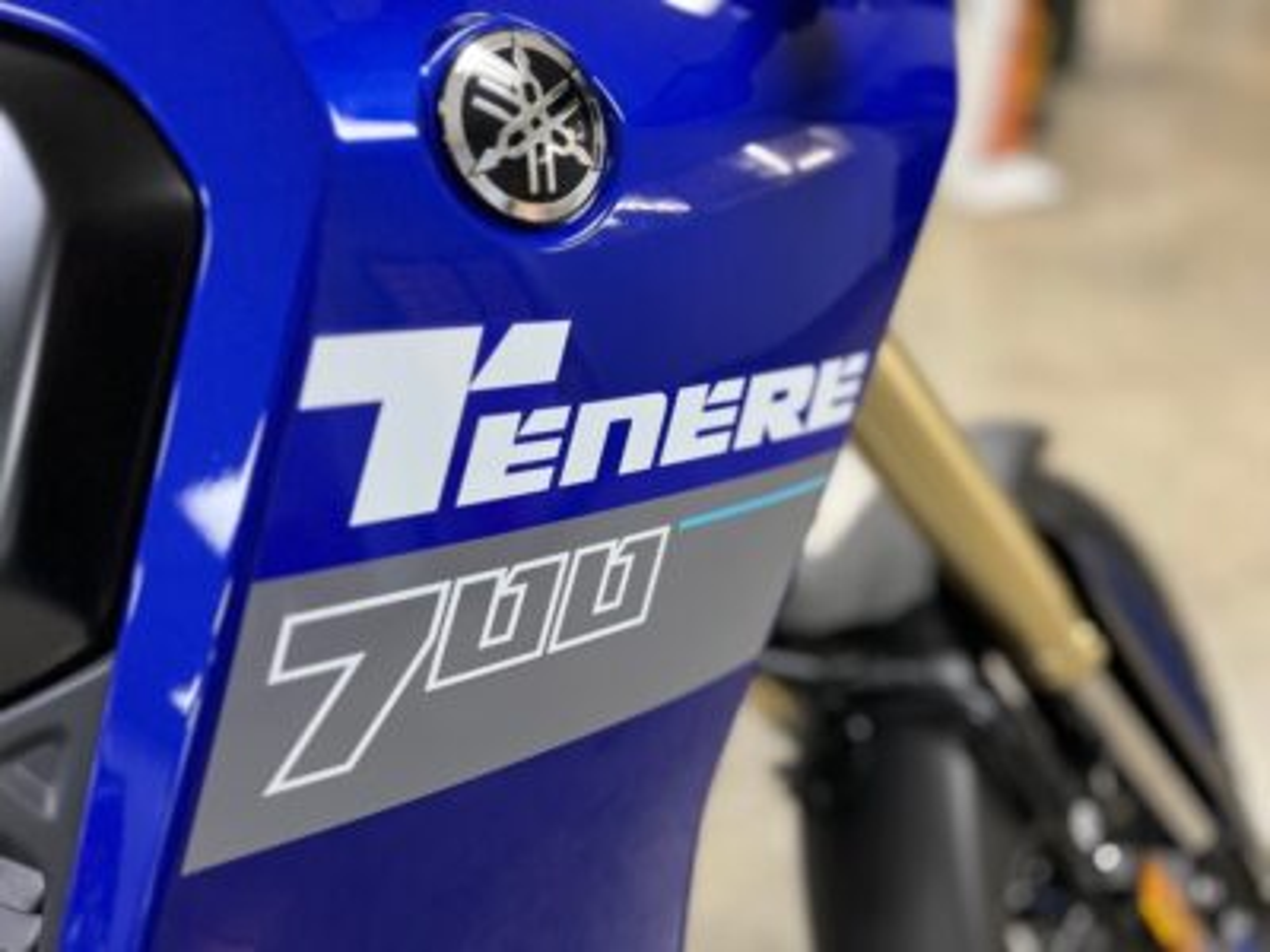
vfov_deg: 53.1
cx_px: 635
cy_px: 476
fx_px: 954
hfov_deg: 67.3
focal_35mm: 26
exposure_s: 1/60
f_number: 1.5
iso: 250
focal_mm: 5.7
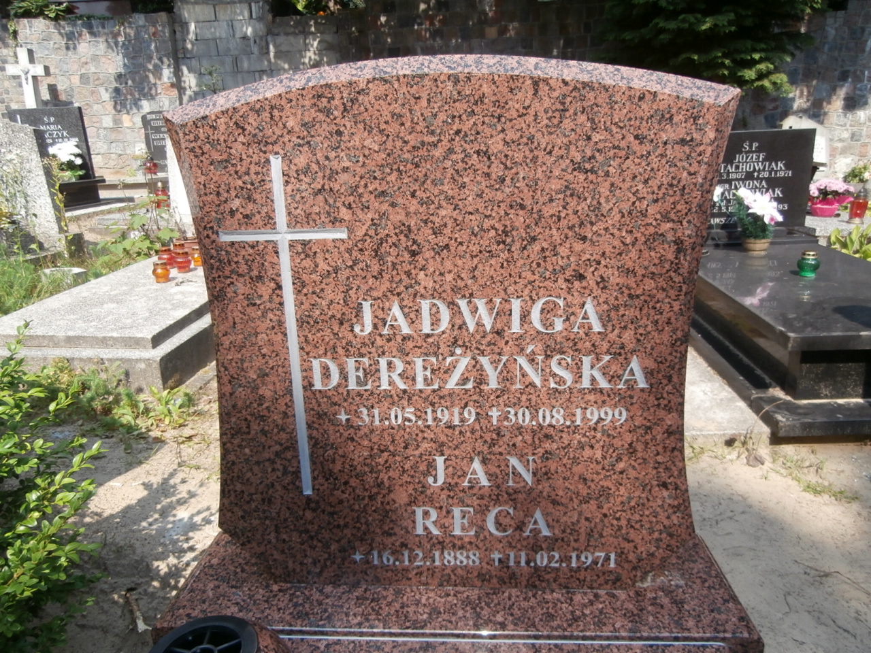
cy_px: 326
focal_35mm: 24
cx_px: 436
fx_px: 604
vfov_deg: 56.8
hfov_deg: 71.6
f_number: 3
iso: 100
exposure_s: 1/500
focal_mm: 4.2
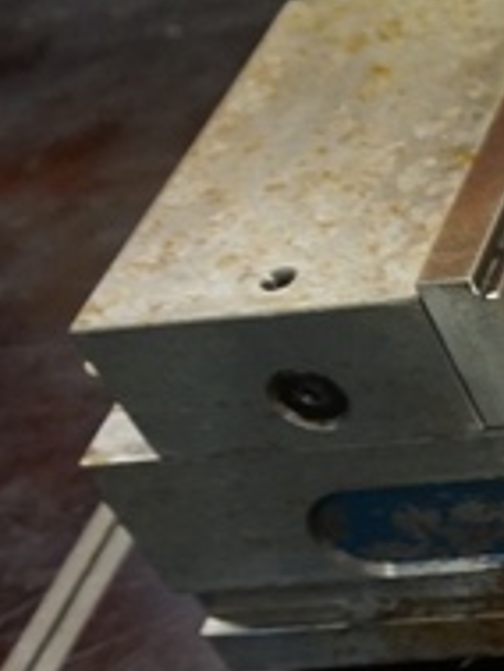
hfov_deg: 13.5
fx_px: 1706
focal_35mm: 88
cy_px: 529
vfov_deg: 22.0
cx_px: 1102
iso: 1600
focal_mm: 16
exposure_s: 1/60
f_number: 3.5
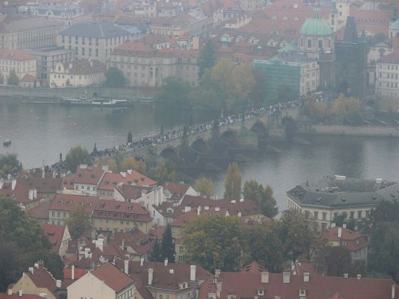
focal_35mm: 234
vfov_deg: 6.4
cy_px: 150
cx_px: 200
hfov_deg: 8.5
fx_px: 2697
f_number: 5.6
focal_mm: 49.4
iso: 100
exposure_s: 1/200
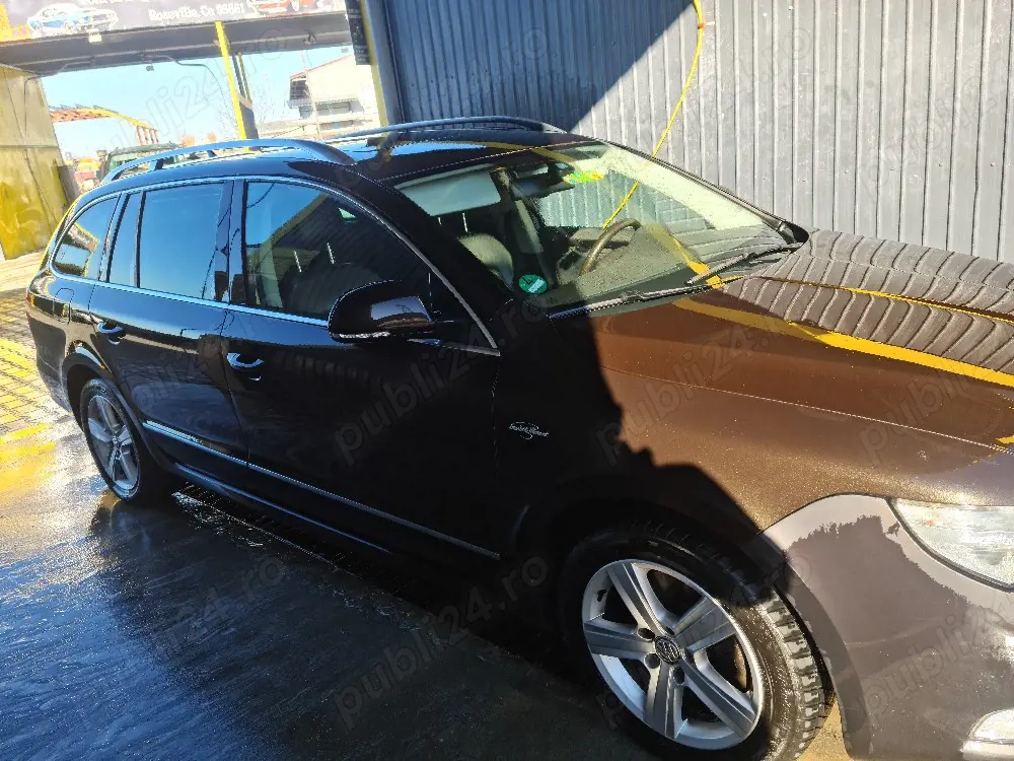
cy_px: 380
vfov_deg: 51.4
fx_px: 791
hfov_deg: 65.3
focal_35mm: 27
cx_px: 507
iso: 25
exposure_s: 1/149
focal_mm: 5.9
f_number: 2
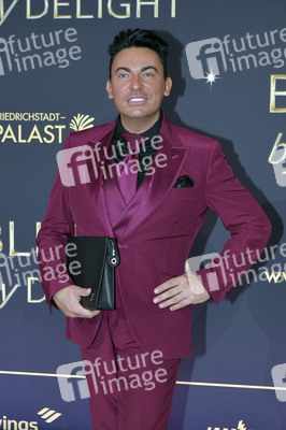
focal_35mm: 52
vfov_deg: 38.2
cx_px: 143
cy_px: 215
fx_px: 621
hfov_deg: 25.9
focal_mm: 52
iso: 1250
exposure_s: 1/200
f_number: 5.6
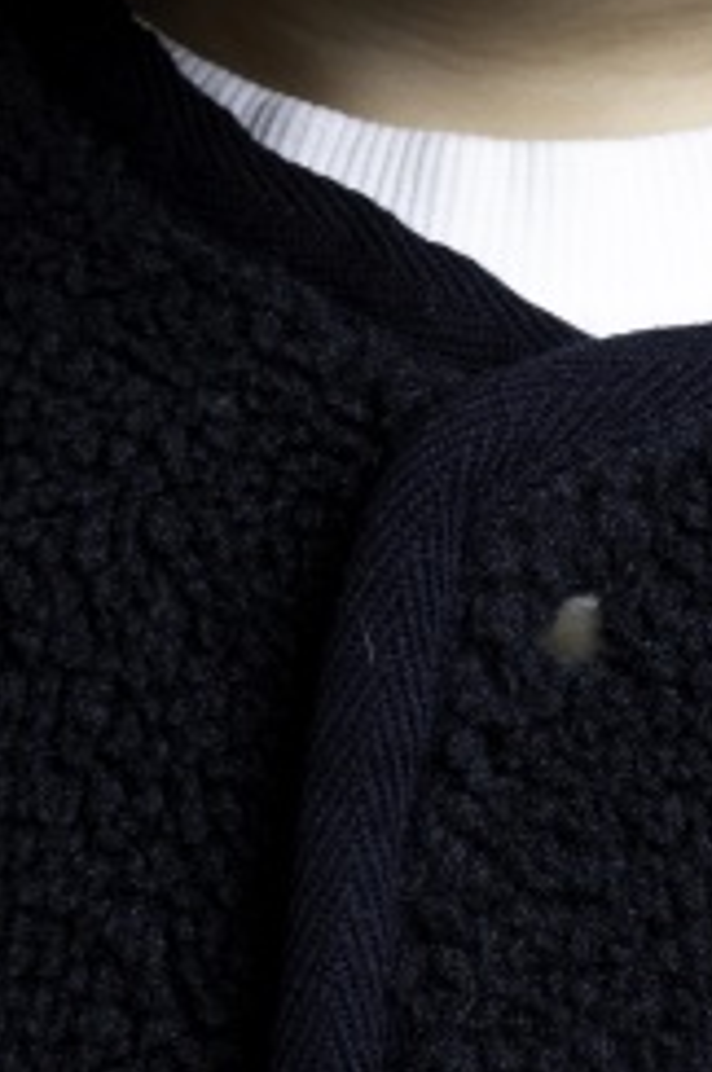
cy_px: -312
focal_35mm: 222
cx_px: 277
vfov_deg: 9.1
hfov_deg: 6.2
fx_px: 6604
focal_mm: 45
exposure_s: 1/100
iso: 320
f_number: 16
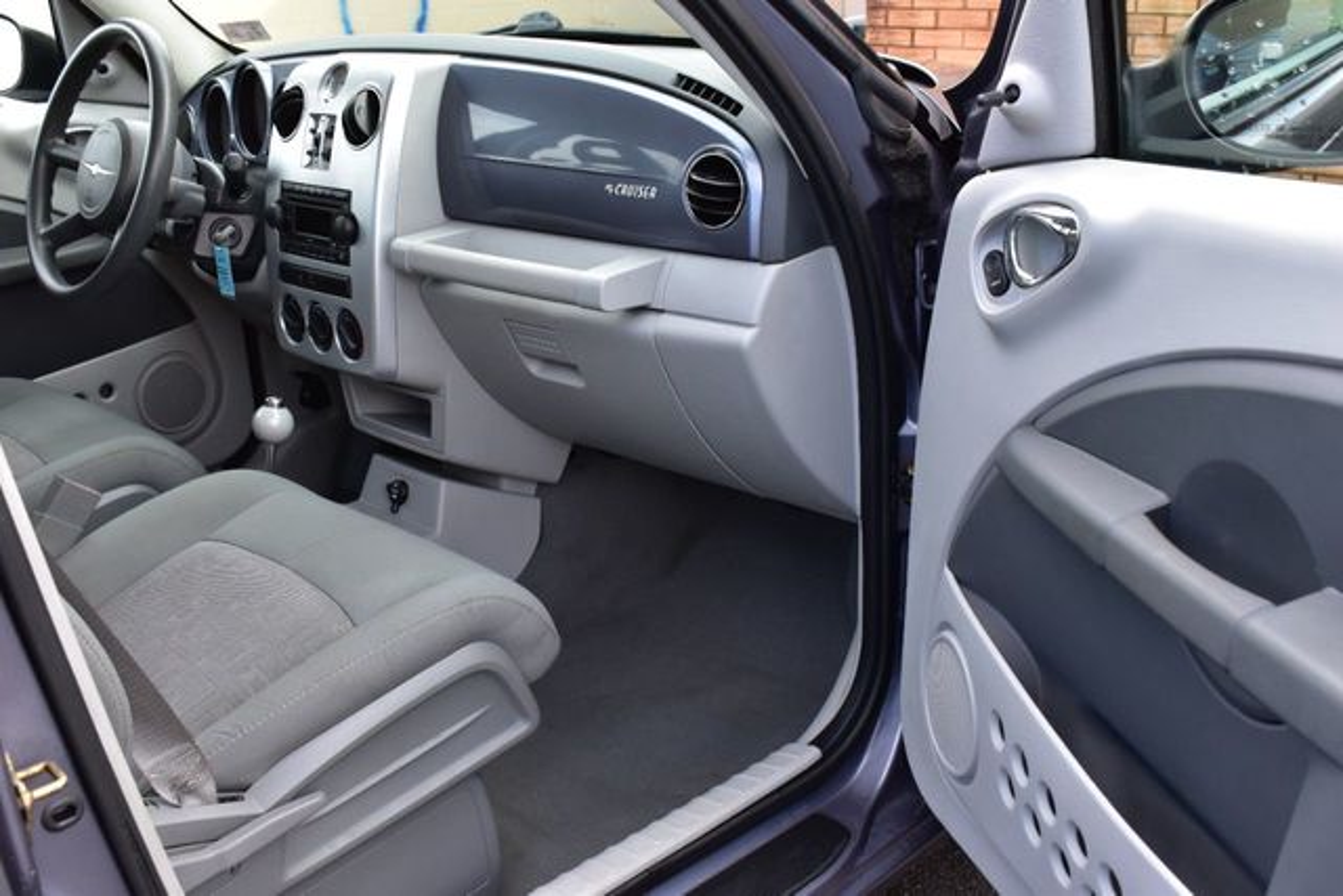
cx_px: 672
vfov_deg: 35.5
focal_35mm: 38
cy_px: 448
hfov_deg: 51.3
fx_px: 1399
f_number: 9
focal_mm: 25
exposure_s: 1/100
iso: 400
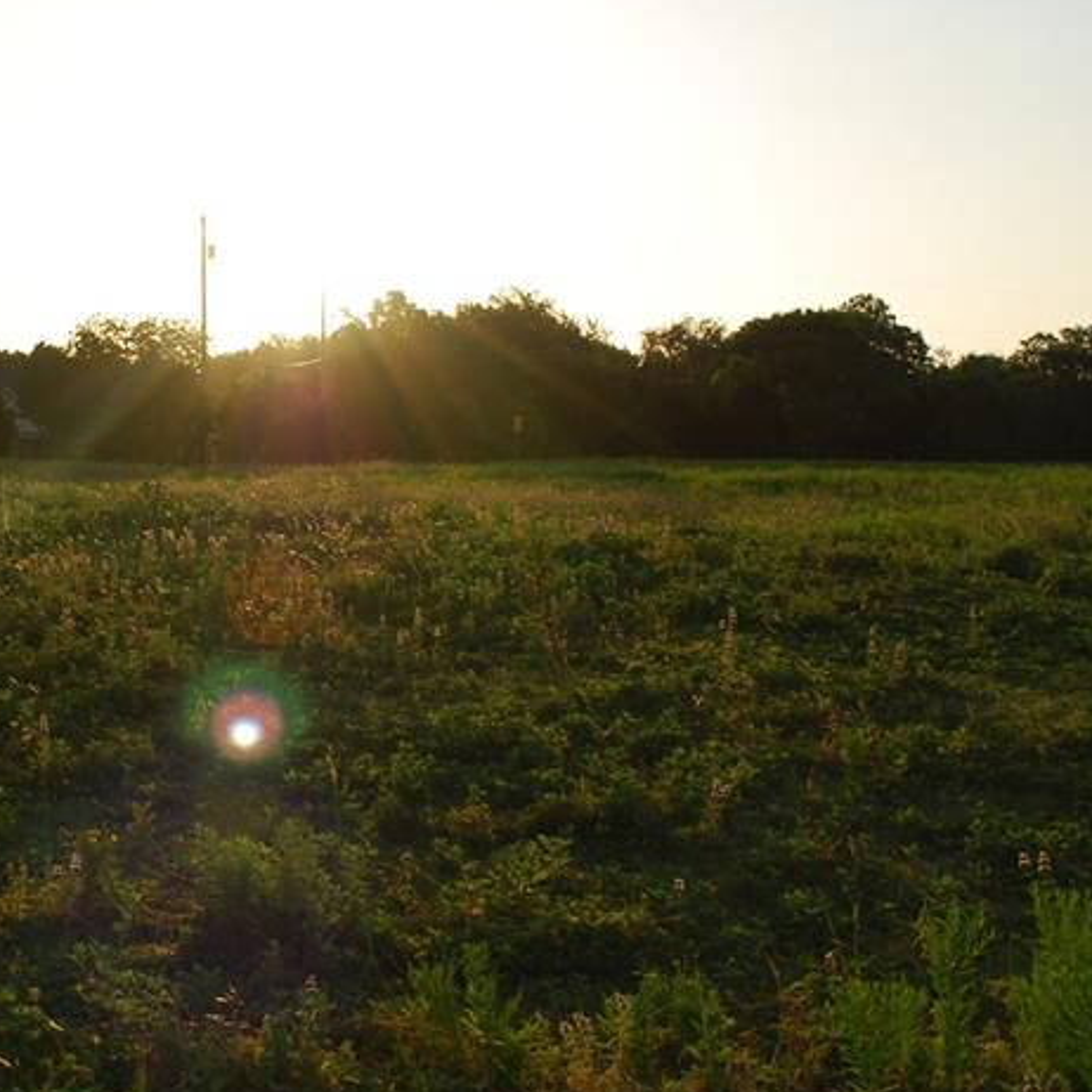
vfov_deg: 33.4
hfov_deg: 32.7
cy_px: 481
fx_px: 1820
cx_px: 265
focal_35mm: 51
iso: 100
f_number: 8
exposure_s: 1/200
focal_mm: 18
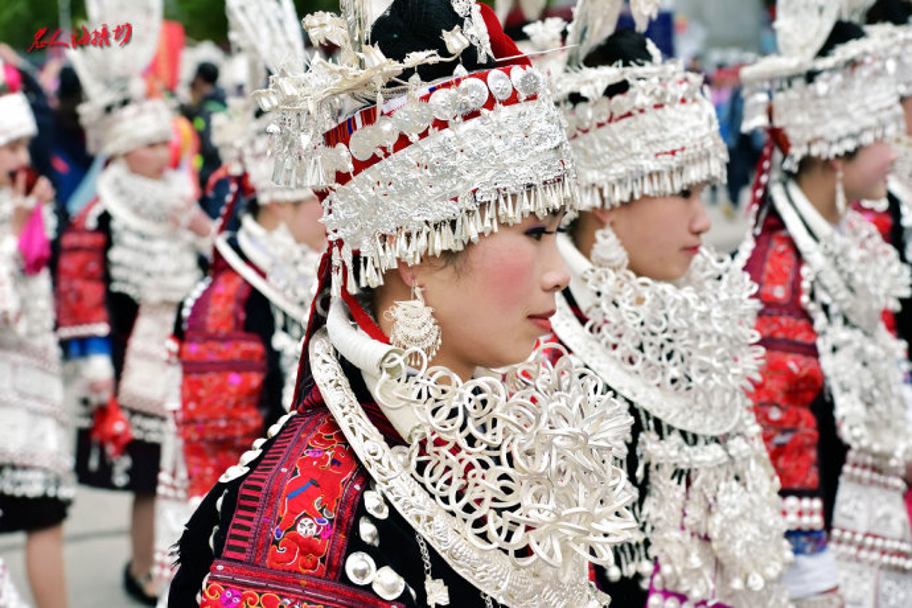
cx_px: 456
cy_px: 304
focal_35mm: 70
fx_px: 1773
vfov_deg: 19.5
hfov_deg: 28.8
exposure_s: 1/1000
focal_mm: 70
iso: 1250
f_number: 8
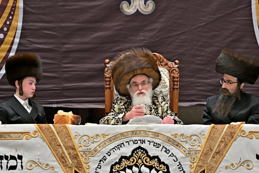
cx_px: 130
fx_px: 2158
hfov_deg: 6.9
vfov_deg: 4.6
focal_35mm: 300
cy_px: 86
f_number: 2.8
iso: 125
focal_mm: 200
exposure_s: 1/250
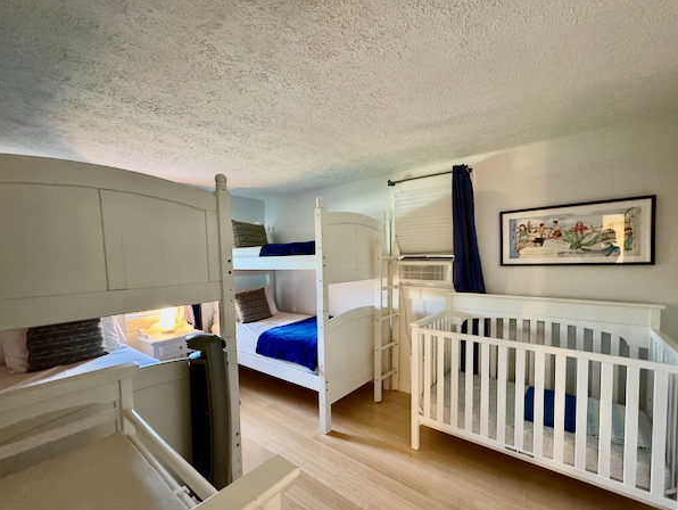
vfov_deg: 81.7
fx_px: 294
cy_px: 271
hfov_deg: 98.0
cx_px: 359
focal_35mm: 15
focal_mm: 2.22
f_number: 2.2
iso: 1000
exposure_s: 1/60
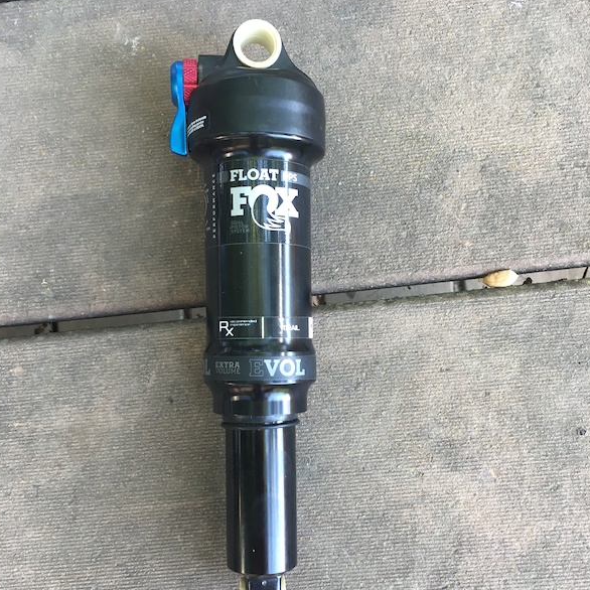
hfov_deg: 47.2
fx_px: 675
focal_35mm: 35
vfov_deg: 47.0
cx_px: 293
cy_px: 348
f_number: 2.2
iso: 25
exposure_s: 1/30
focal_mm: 4.15
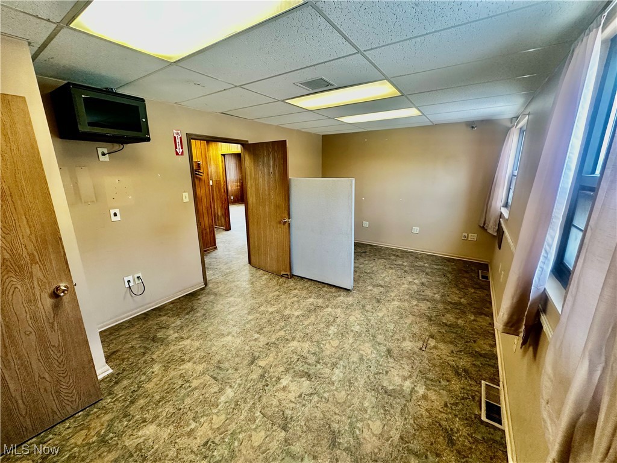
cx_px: 308
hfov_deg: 102.1
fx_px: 250
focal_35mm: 14
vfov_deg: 85.7
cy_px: 232
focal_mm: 2.22
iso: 250
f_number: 2.2
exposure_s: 1/60
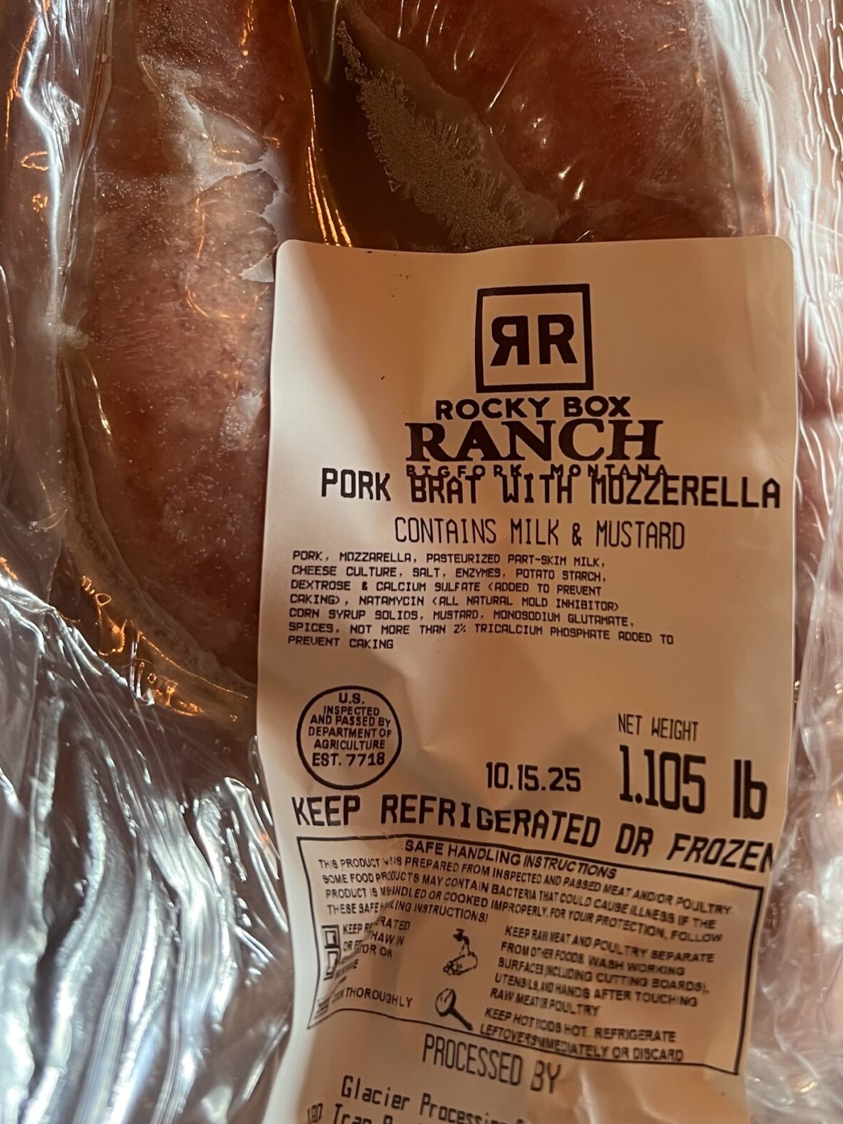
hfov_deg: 34.3
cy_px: 343
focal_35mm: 42
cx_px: 484
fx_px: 1364
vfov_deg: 43.9
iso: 100
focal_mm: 5.7
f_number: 1.5
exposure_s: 1/60
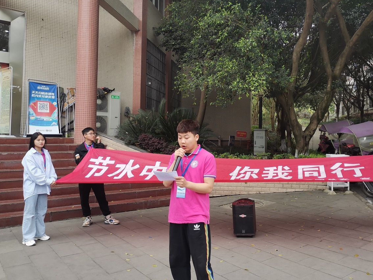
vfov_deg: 44.1
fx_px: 345
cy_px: 122
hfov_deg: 56.4
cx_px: 225
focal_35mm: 32
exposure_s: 1/213
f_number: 1.8
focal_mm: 4.75
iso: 50
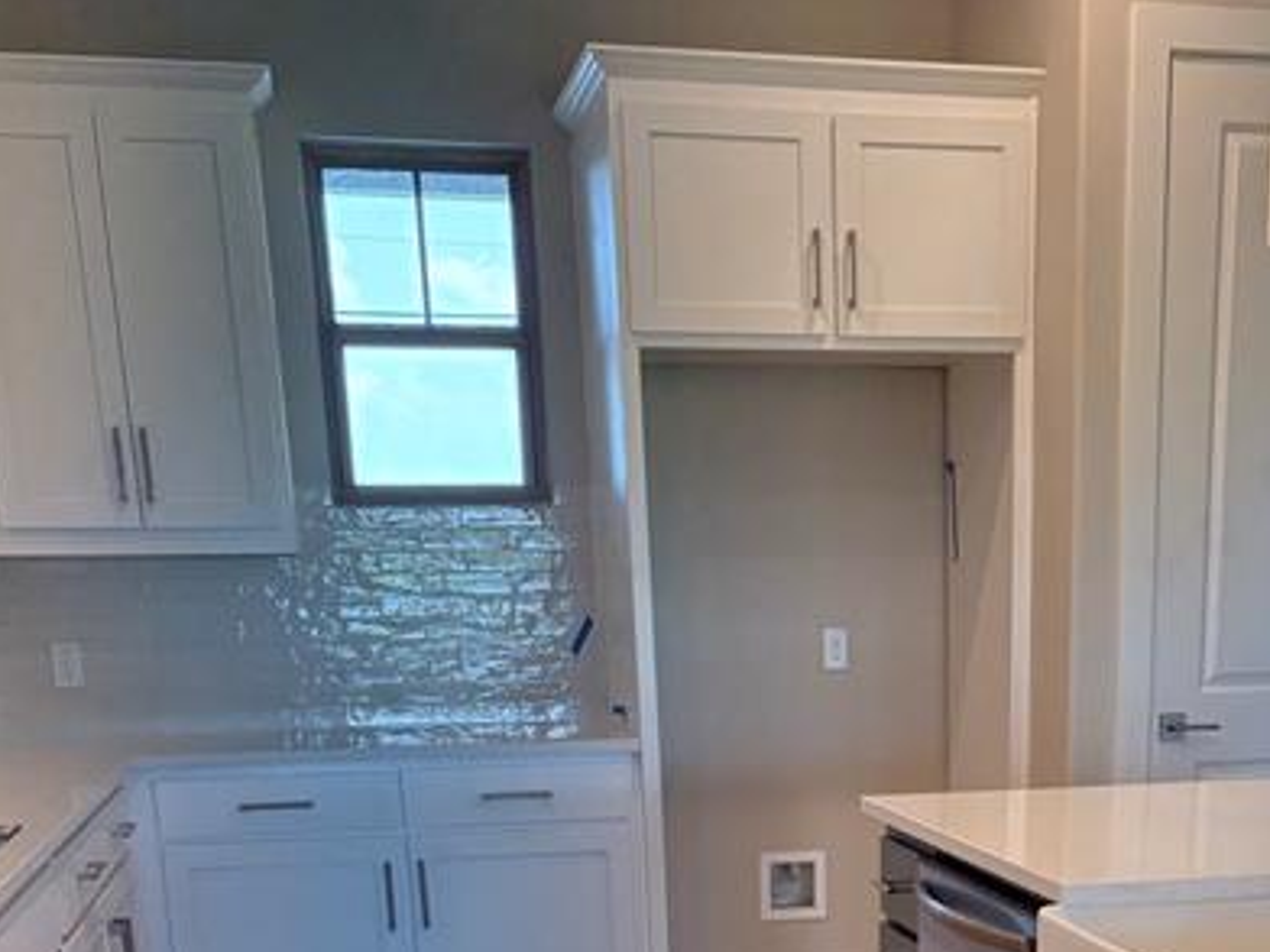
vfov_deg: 25.7
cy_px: 1127
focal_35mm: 51
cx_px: 865
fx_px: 1871
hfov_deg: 37.0
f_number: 1.6
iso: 125
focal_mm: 5.96
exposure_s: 1/152
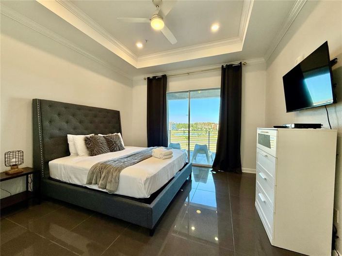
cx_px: 171
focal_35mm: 14
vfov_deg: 85.6
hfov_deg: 102.1
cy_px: 128
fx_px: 138
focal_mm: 2.22
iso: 64
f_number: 2.2
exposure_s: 1/120
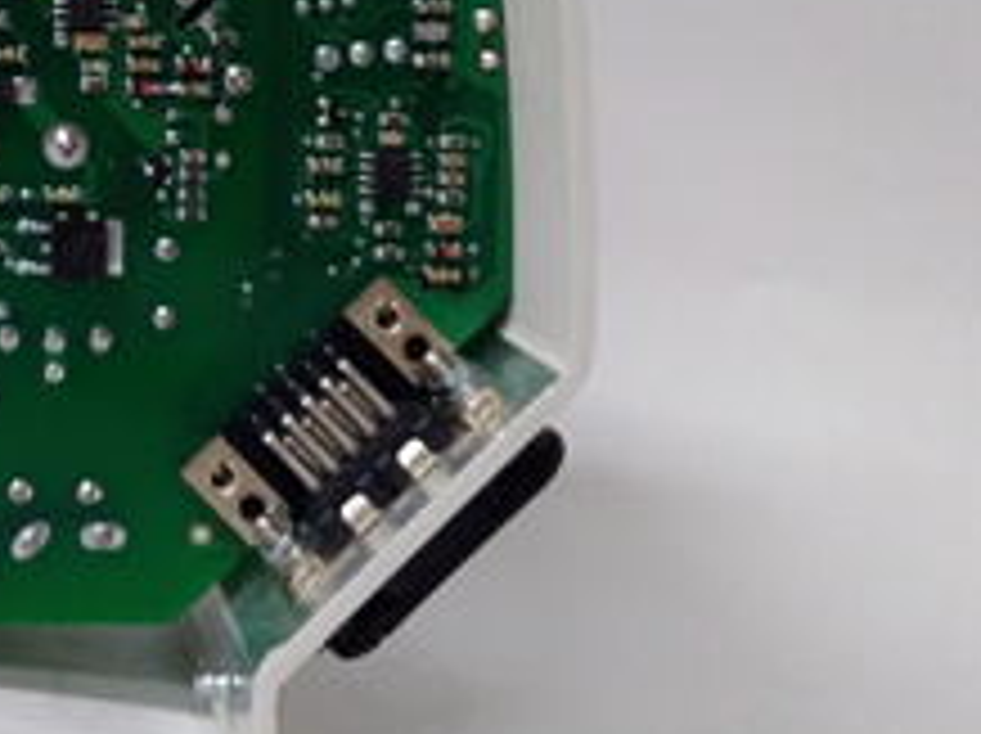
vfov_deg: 22.9
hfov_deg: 29.5
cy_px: 56
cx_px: 45
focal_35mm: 62
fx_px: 1755
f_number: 2
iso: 532
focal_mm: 3.79
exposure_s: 1/33
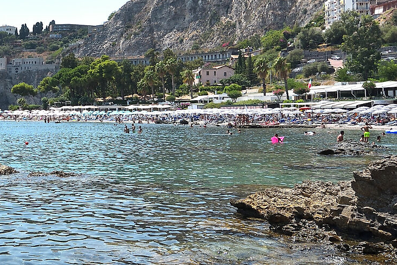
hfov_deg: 34.3
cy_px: 75
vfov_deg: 25.0
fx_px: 591
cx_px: 16
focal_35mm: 54
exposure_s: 1/400
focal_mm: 11
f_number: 8
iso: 100
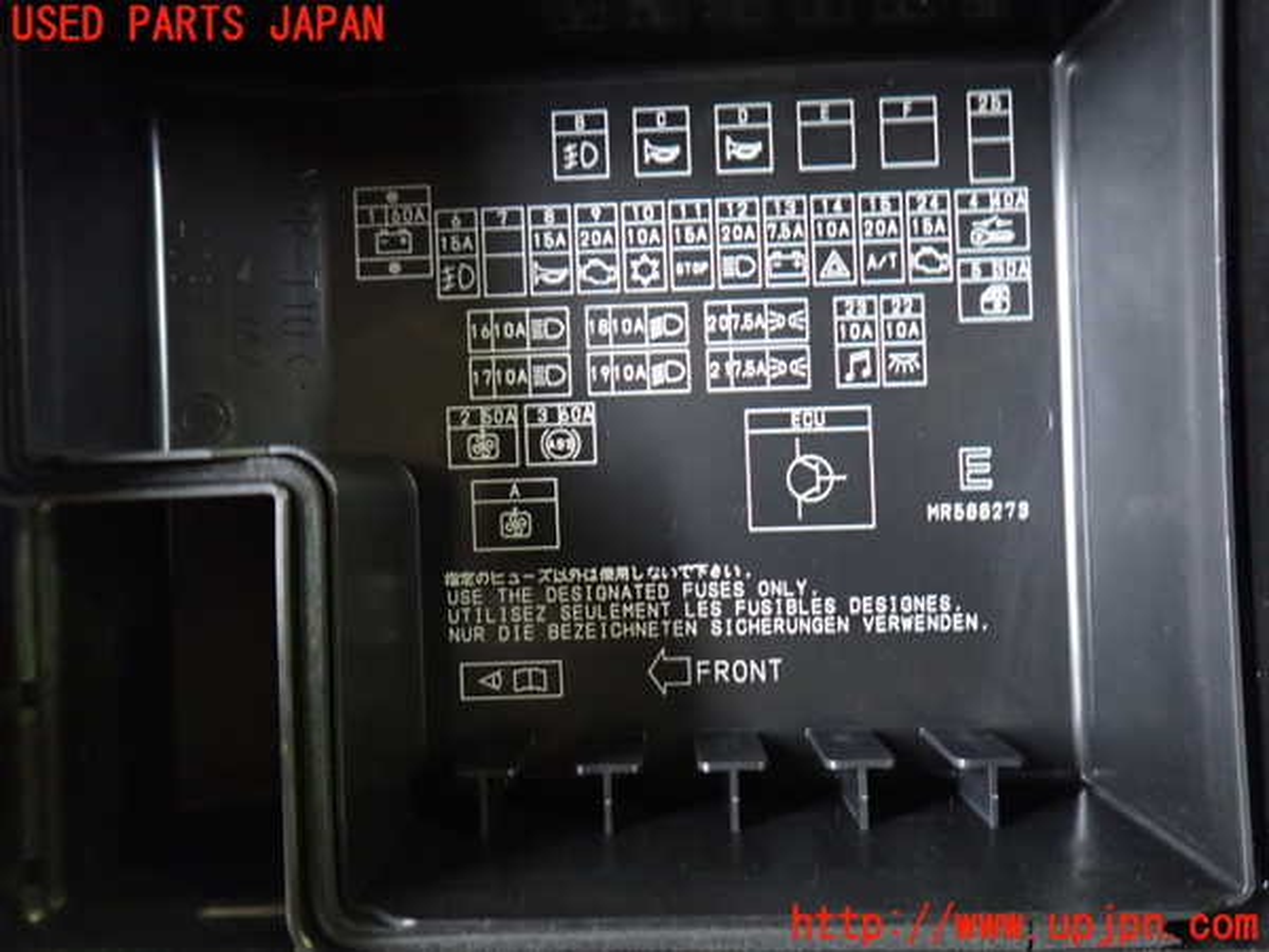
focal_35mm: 25
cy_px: 476
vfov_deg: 54.9
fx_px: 916
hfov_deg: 69.4
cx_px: 634
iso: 800
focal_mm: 4.5
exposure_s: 1/25
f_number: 2
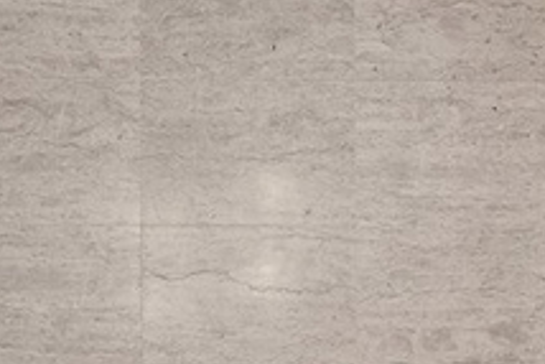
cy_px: 356
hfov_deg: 17.3
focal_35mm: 106
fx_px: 1606
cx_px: -278
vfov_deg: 12.8
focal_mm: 14
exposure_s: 1/6
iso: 200
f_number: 9.5
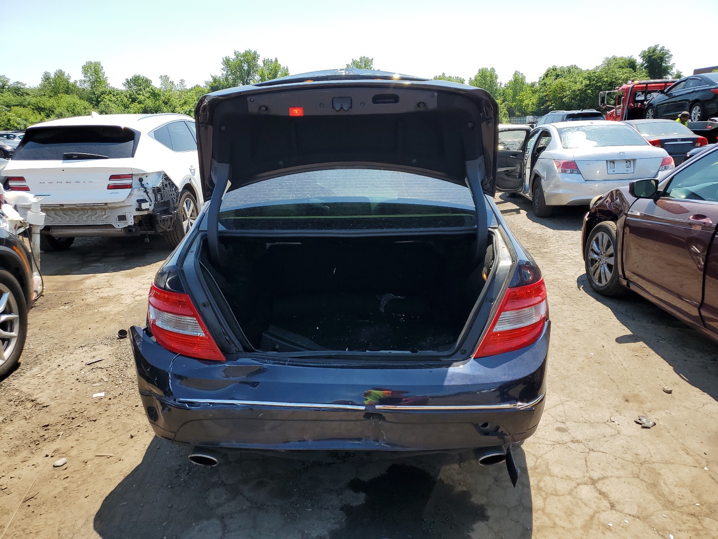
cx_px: 359
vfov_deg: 53.1
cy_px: 270
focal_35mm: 26
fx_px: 539
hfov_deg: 67.3
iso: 50
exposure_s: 1/1429
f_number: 1.5
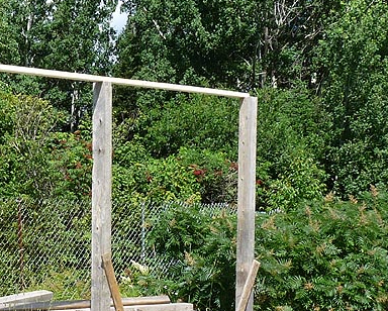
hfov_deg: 24.0
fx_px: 897
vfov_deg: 19.6
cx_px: 67
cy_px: 227
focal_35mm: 78
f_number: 5.6
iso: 100
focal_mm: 4.8
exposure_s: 1/320
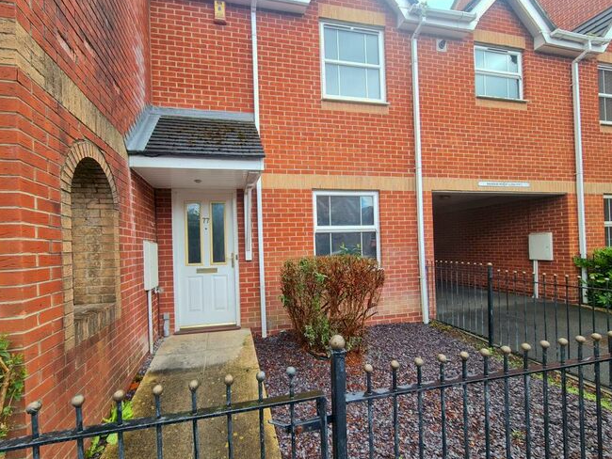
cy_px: 242
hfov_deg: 101.9
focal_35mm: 14
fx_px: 248
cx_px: 284
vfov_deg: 85.6
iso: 50
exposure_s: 1/223
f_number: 2.2
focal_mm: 2.2
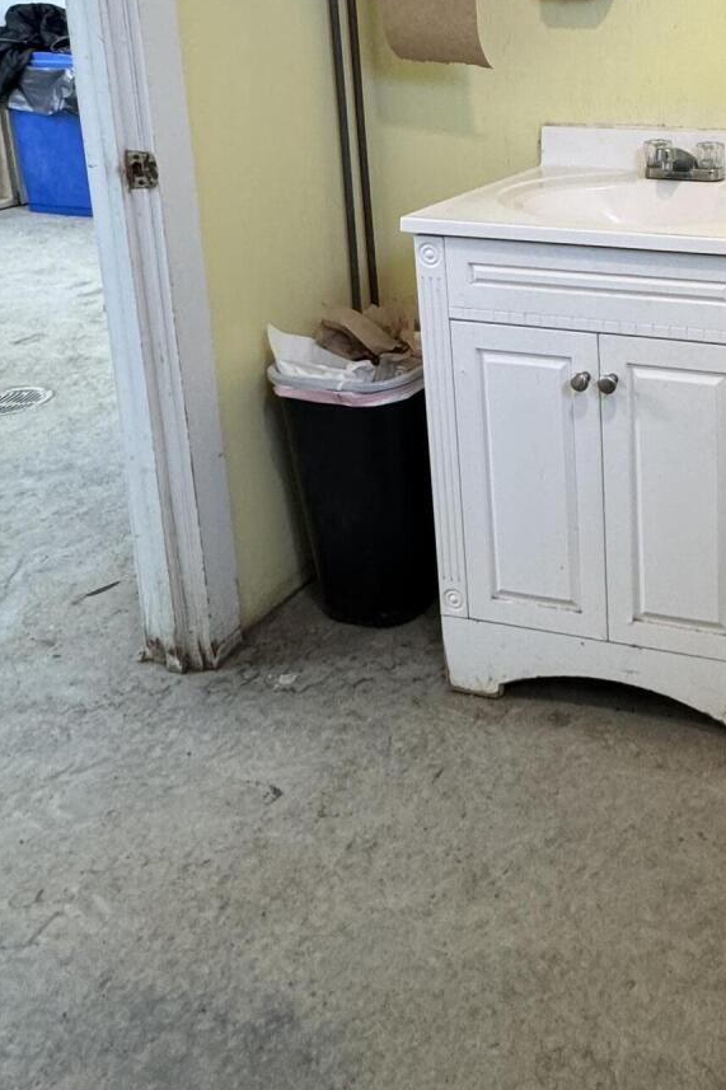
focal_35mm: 34
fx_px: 1029
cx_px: 797
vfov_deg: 51.3
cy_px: 177
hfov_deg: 33.8
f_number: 2.2
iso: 250
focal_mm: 2.22
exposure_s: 1/120
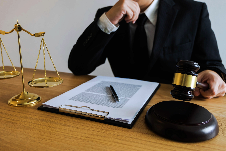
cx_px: 113
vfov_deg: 41.1
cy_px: 76
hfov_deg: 58.7
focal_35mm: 32
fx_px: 201
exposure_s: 1/80
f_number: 4
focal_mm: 21.1
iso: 400
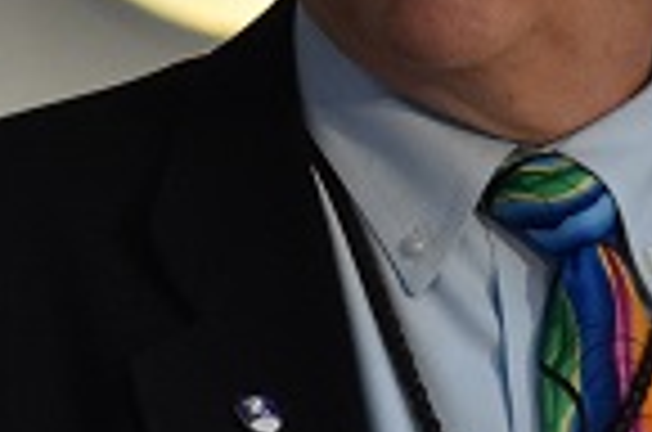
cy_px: 214
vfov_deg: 1.1
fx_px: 21686
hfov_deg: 1.7
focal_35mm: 1200
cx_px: 499
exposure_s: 1/250
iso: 1600
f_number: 5
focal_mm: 170
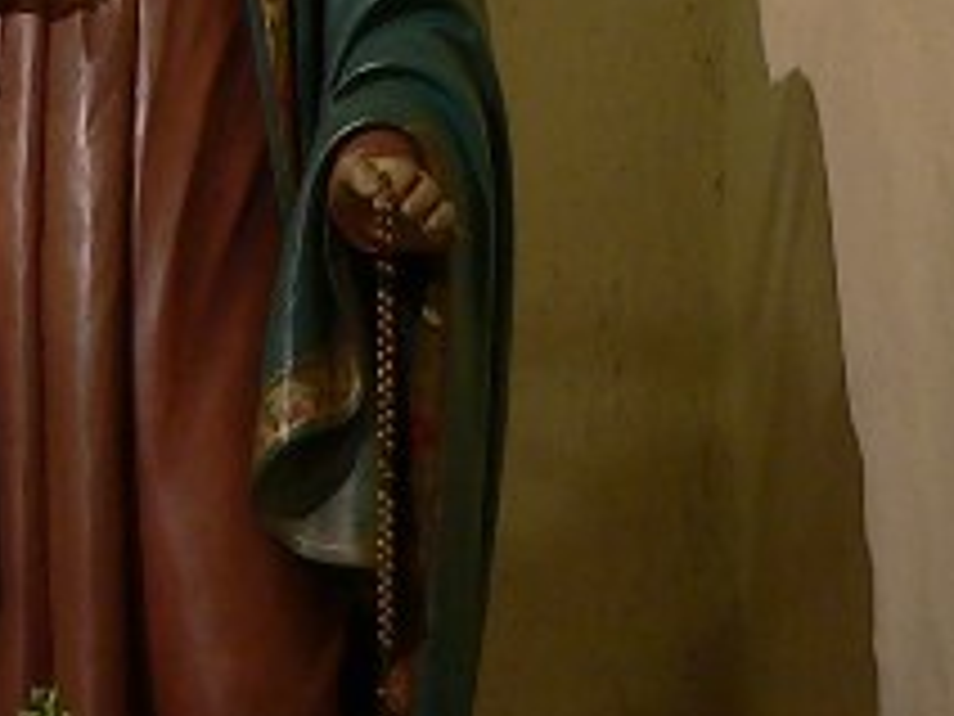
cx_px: 338
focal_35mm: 421
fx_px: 11603
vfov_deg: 3.5
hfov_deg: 4.7
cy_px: 603
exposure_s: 1/4
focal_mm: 14.5
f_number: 2.8
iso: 80
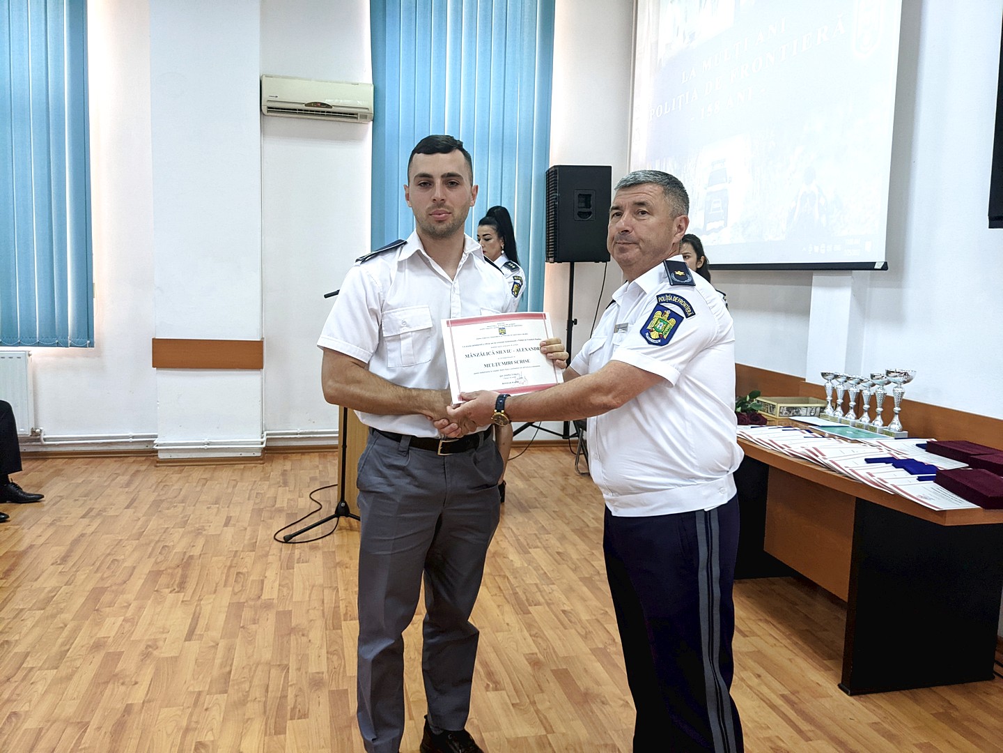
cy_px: 376
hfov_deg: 65.3
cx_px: 502
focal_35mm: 27
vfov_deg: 51.4
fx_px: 782
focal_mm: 4.38
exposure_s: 1/33.3
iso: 124
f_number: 1.73
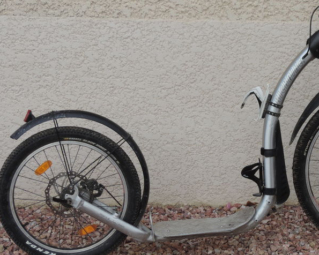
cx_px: 249
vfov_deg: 18.7
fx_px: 774
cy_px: 146
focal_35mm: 82
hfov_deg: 23.0
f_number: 3.6
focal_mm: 8.9
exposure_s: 1/320
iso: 80
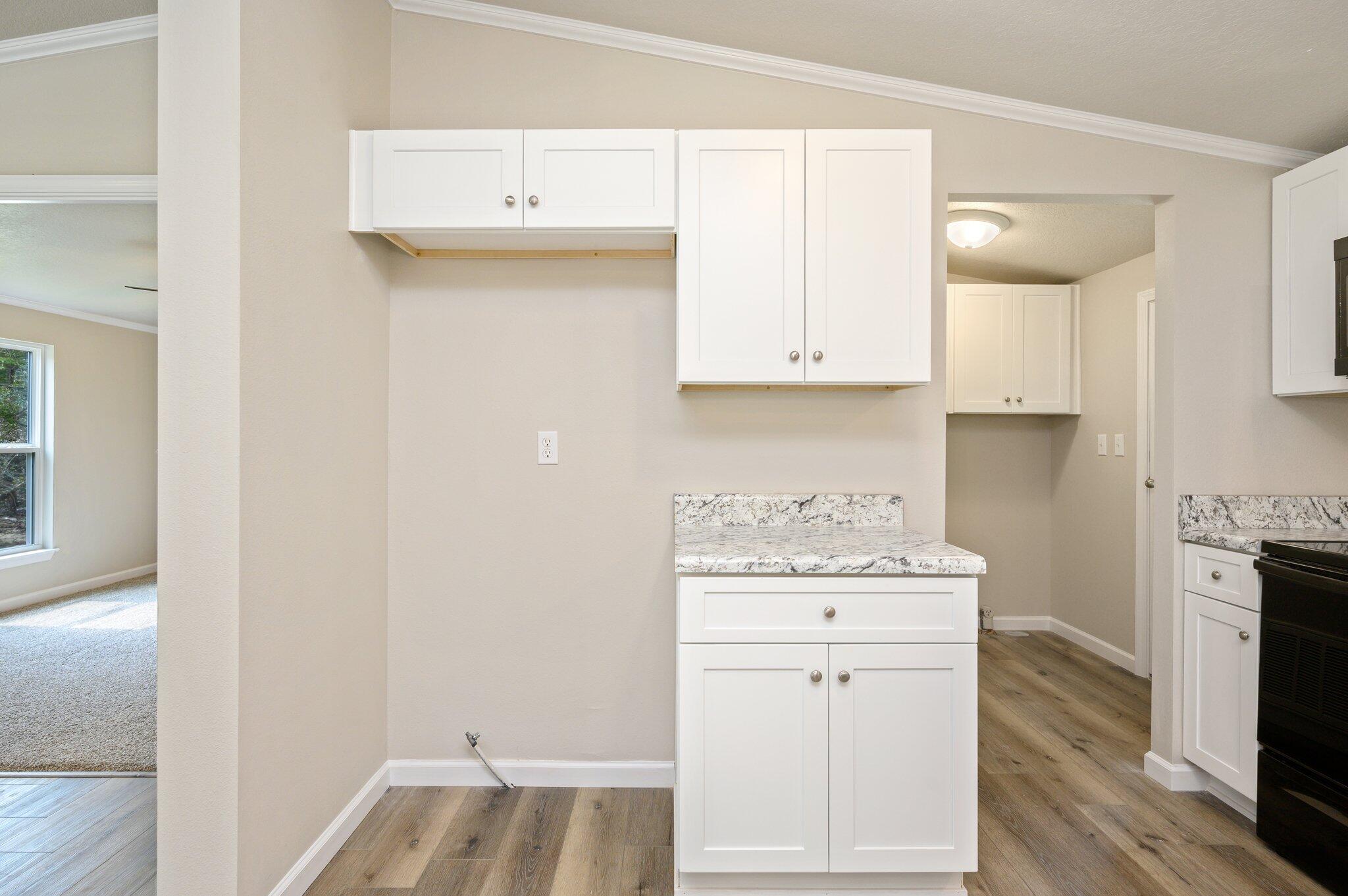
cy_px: 448
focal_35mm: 18
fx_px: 655
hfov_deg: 91.7
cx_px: 674
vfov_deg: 68.8
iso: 320
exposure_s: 1/25
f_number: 7.1
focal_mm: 17.5
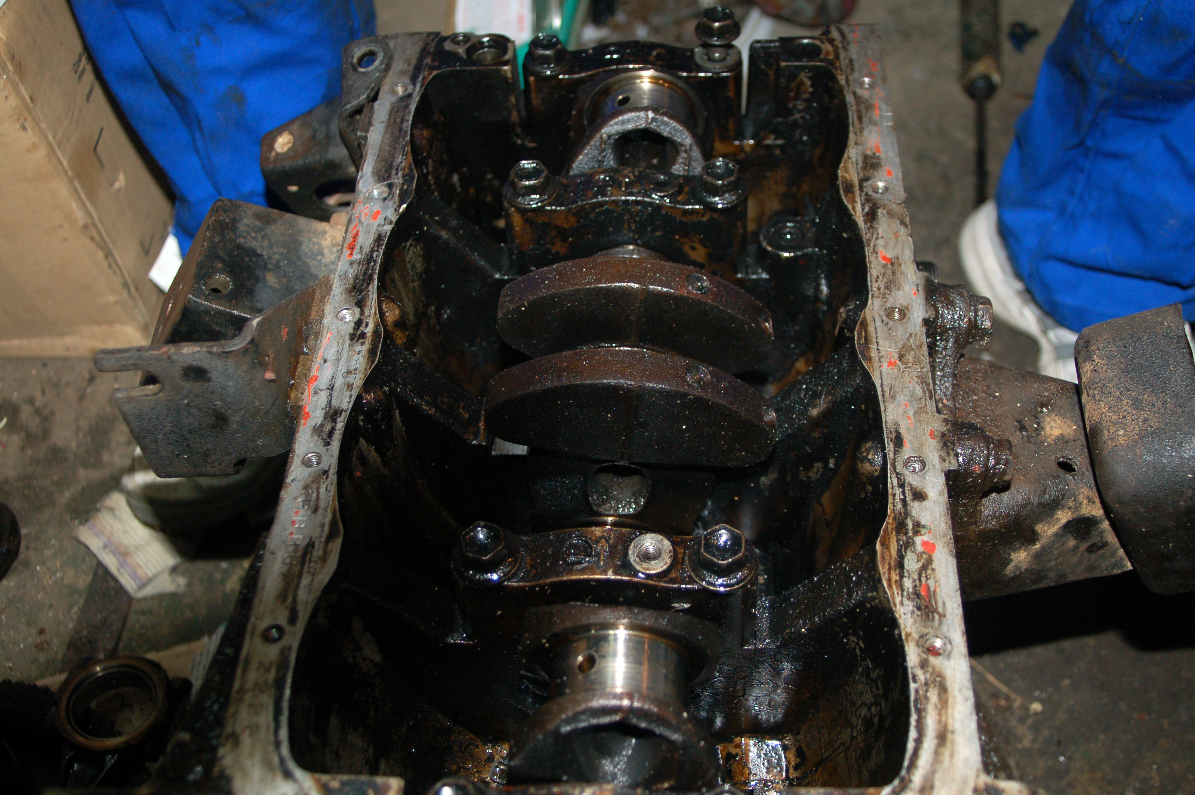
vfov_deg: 34.1
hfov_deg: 49.6
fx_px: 1293
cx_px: 598
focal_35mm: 39
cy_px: 398
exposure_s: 1/60
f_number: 4.2
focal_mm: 26
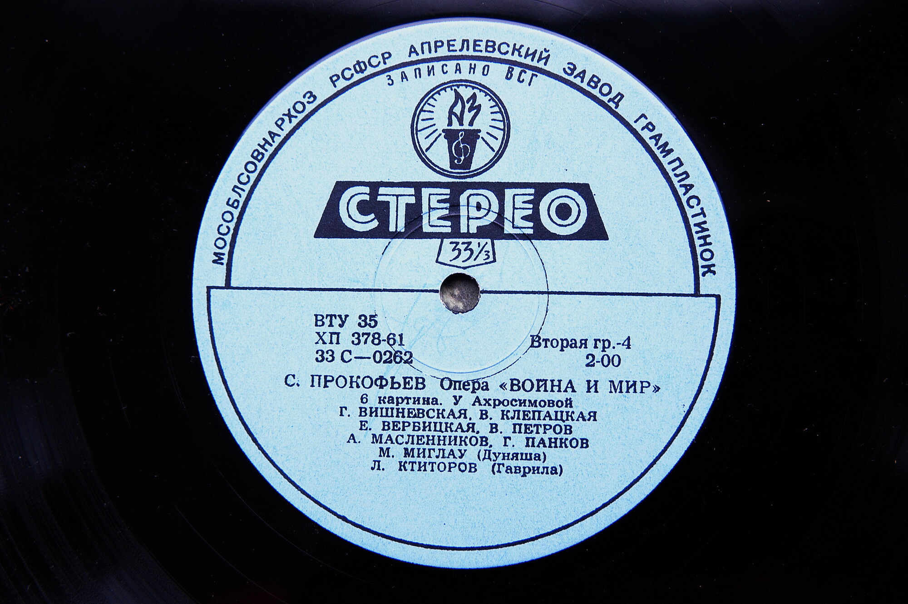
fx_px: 1323
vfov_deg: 25.7
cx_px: 454
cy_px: 302
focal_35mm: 52
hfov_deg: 37.9
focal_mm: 35
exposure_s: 1/50
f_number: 3.5
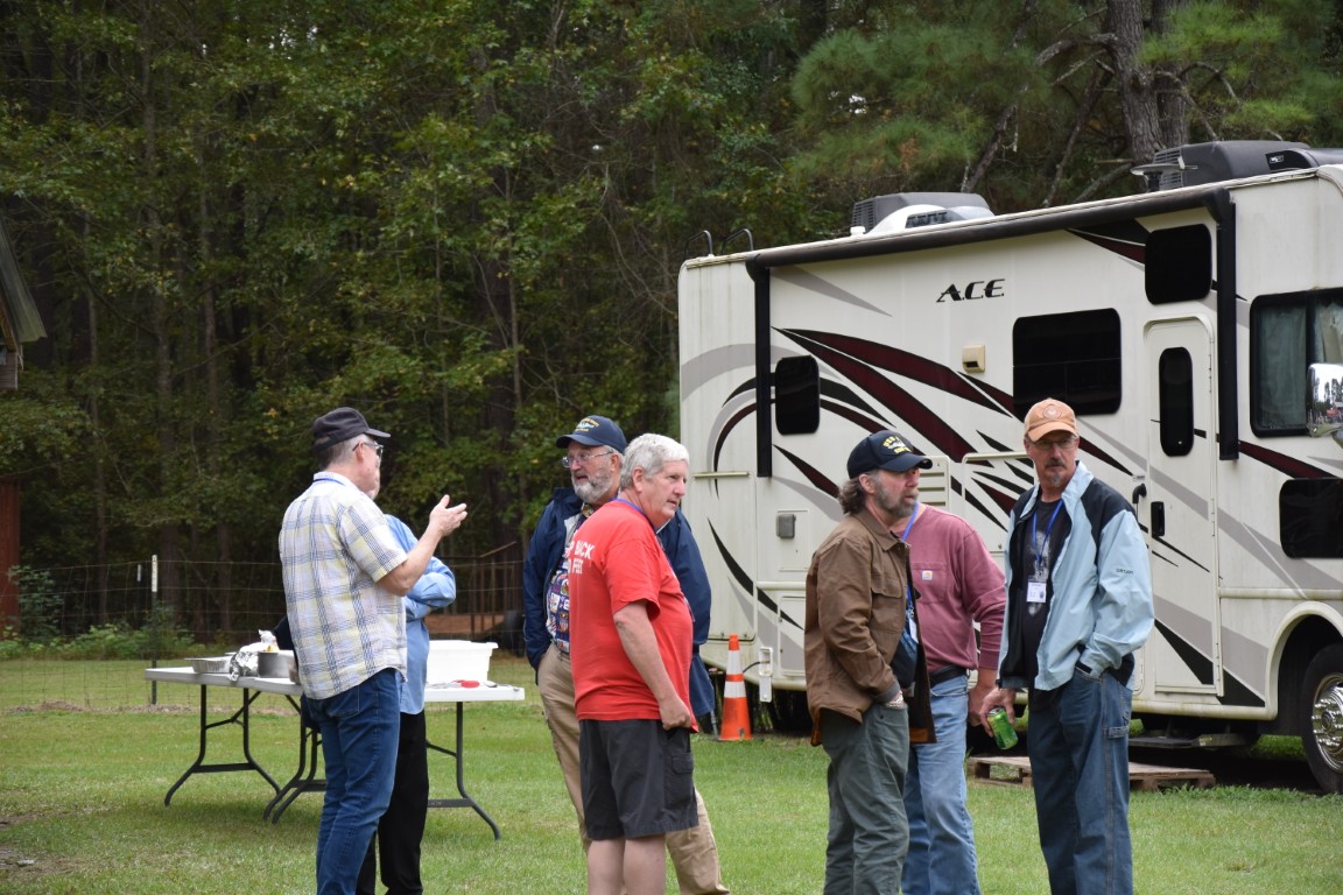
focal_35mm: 128
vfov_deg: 10.8
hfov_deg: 16.1
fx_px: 4756
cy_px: 448
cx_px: 672
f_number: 5.6
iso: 360
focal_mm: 85
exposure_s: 1/500
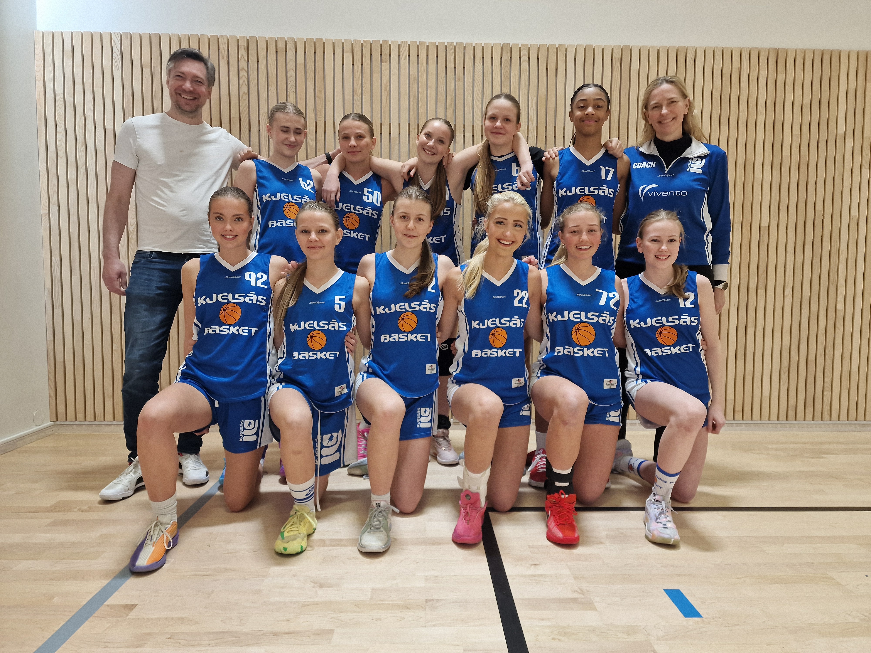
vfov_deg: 58.9
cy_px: 326
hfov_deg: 73.9
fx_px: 579
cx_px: 436
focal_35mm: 23
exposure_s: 1/120
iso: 80
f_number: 1.8
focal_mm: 6.4
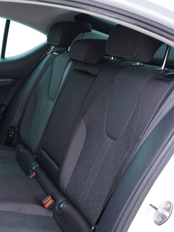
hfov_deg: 26.5
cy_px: 117
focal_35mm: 53
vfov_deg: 36.2
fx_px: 355
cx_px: 14
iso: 250
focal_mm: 24
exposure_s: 1/40
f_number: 2.8
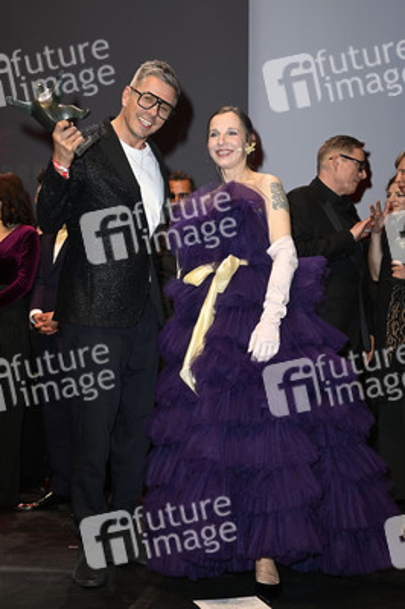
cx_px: 202
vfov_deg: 39.6
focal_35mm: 50
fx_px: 845
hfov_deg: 26.9
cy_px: 304
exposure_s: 1/125
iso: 1250
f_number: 5.6
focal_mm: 50
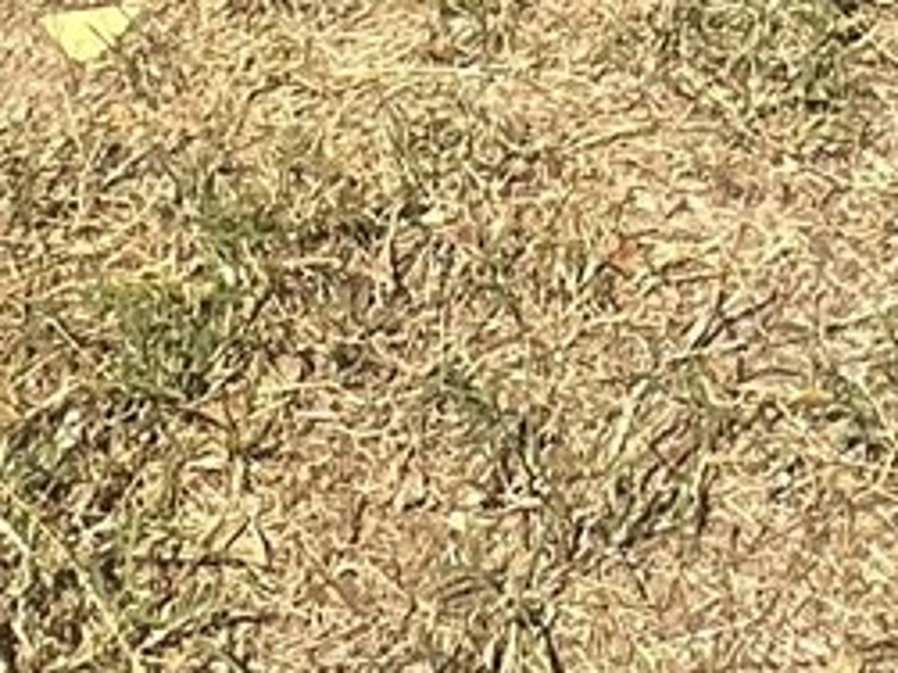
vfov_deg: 9.8
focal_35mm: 107
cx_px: 905
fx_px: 2774
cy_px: -1446
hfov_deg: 17.9
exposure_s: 1/1350
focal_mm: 2.22
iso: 50
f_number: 2.2
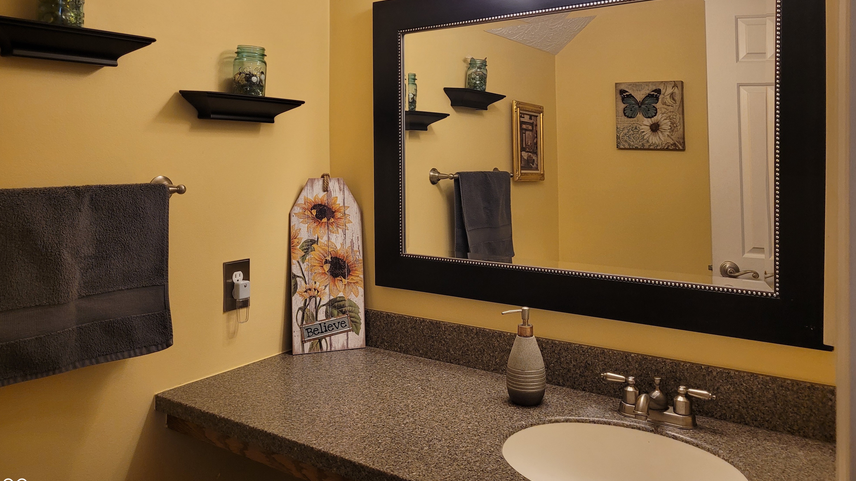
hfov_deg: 66.1
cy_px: 176
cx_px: 428
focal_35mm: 29
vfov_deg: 39.9
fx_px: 658
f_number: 1.8
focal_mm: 5.4
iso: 250
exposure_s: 1/120
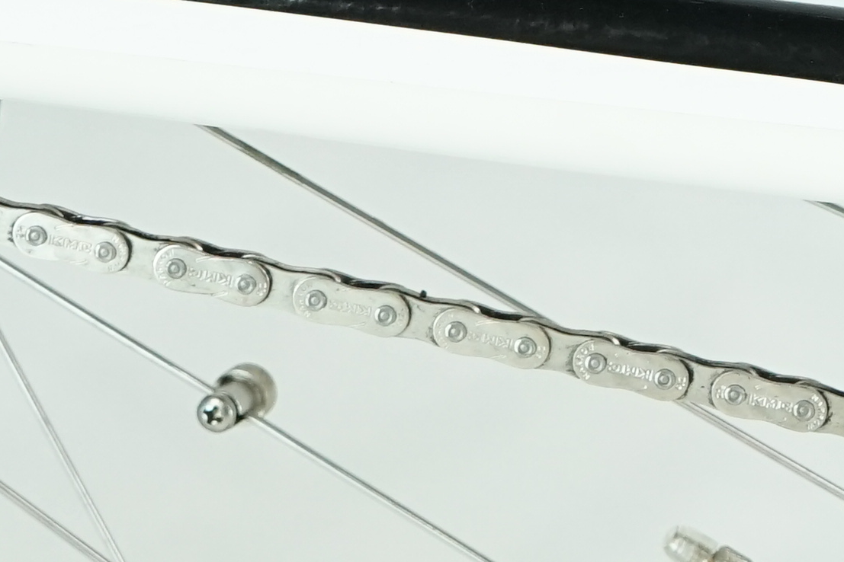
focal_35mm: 168
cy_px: 78
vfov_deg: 8.2
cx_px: 1170
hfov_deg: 11.8
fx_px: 3938
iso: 1600
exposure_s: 1/200
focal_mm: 31
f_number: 5.6
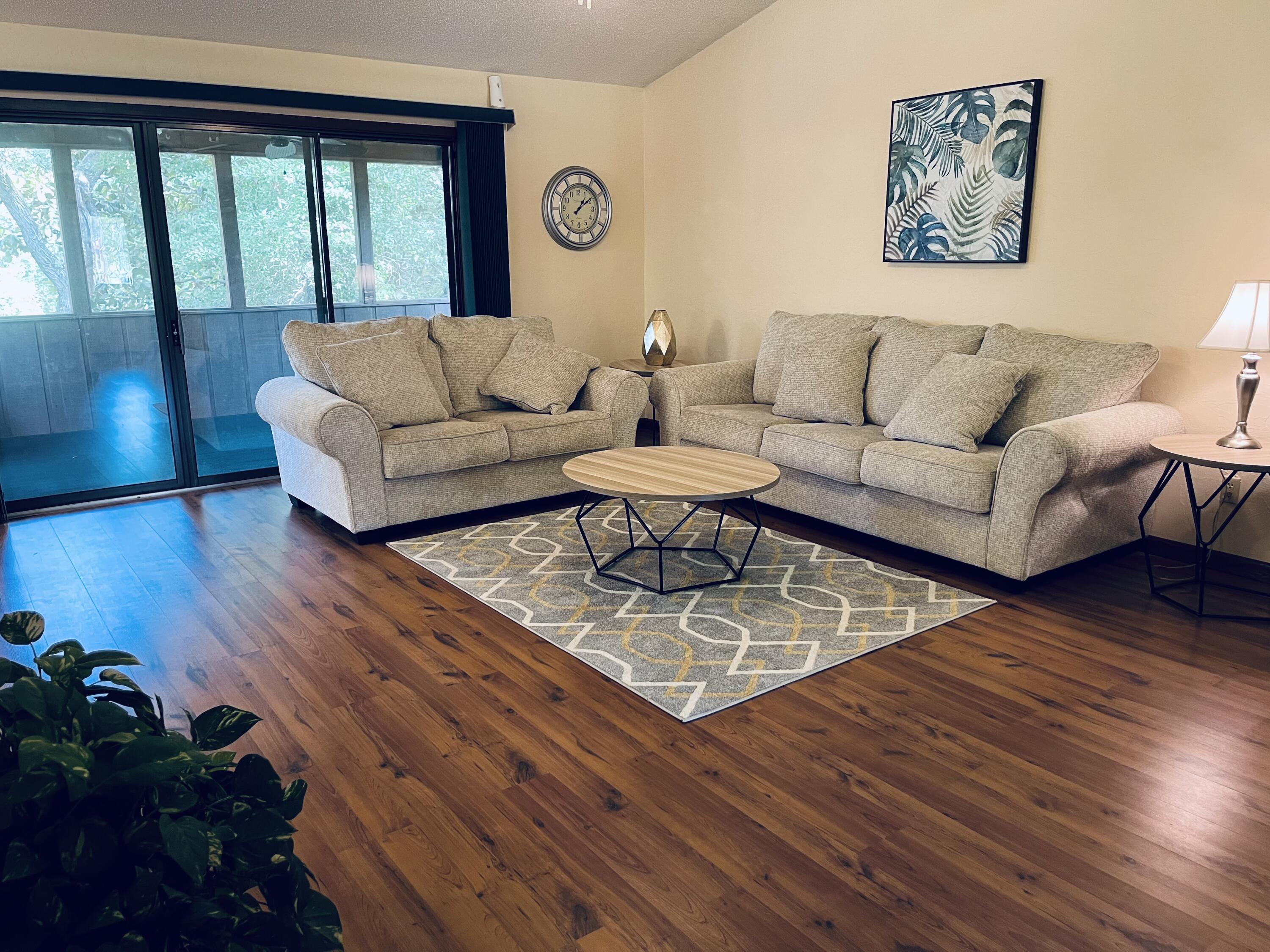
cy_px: 476
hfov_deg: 67.3
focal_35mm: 26
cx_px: 635
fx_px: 954
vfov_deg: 53.1
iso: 200
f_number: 1.6
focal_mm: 5.1
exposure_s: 1/60
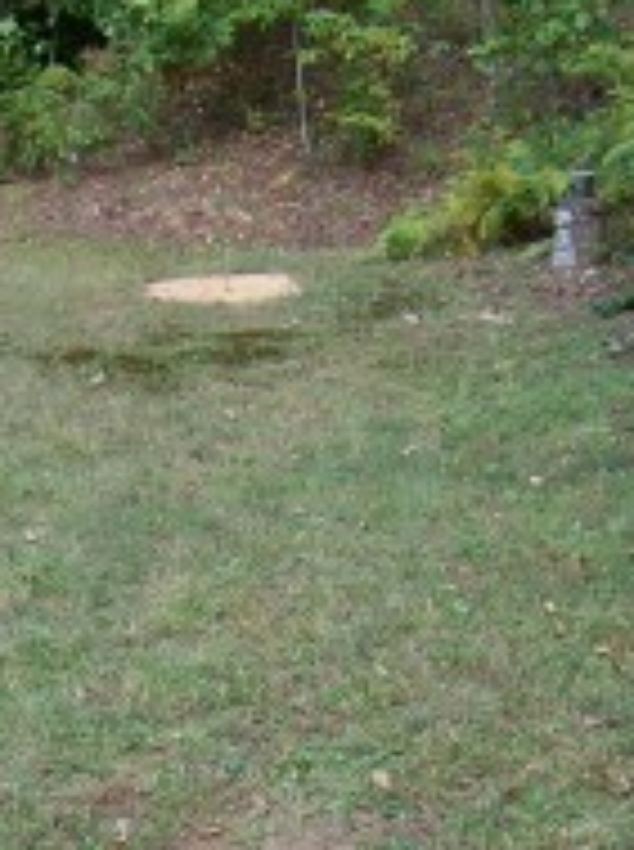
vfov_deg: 26.7
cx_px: 310
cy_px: 796
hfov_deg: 20.9
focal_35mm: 70
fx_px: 1715
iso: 80
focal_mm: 5.5
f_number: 3.4
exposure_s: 1/125
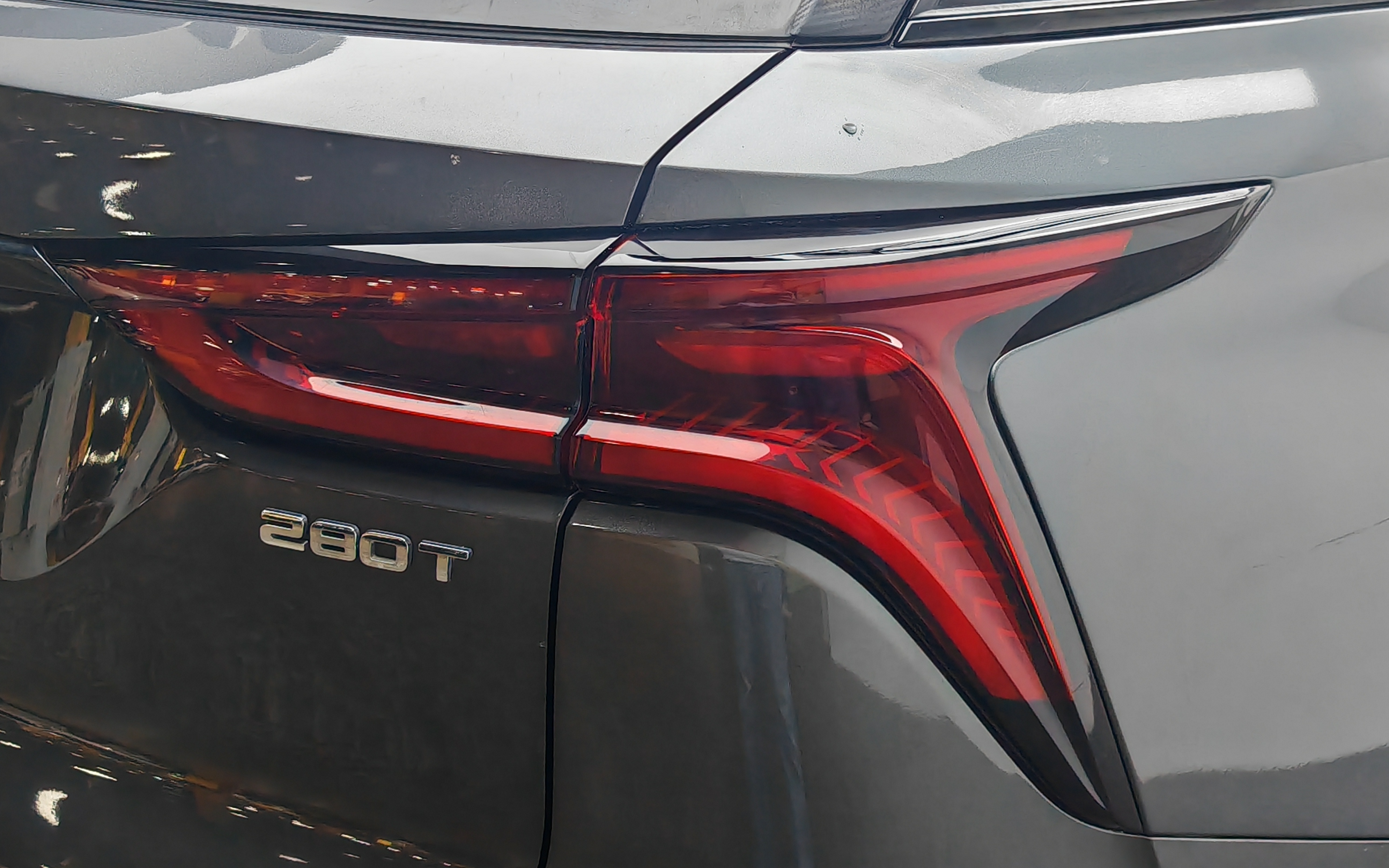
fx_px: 2196
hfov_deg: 35.1
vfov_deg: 22.4
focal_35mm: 58
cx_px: 700
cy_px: 375
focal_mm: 7.62
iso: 160
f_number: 1.6
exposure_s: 1/100
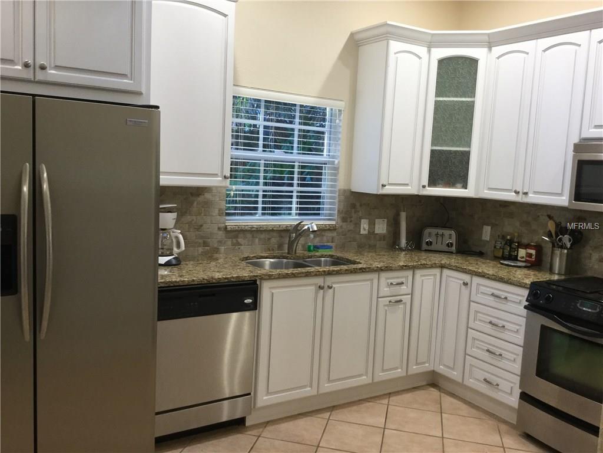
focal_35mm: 31
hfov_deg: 58.4
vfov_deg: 45.4
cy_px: 226
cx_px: 302
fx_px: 540
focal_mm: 3.3
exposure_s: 1/30
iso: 64
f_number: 2.4
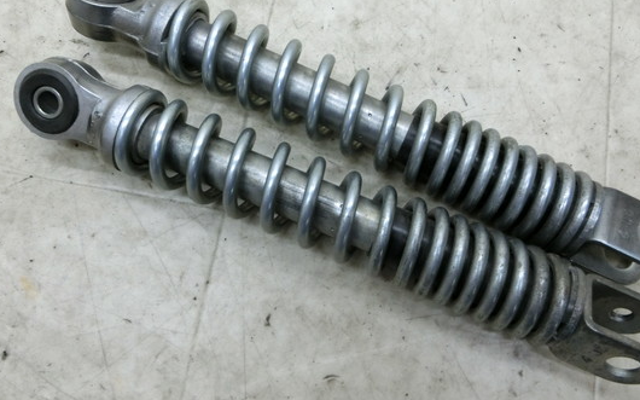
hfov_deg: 62.8
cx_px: 349
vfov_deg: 41.7
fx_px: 523
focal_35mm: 30
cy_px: 170
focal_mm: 4.5
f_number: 3.5
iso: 400
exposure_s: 1/100
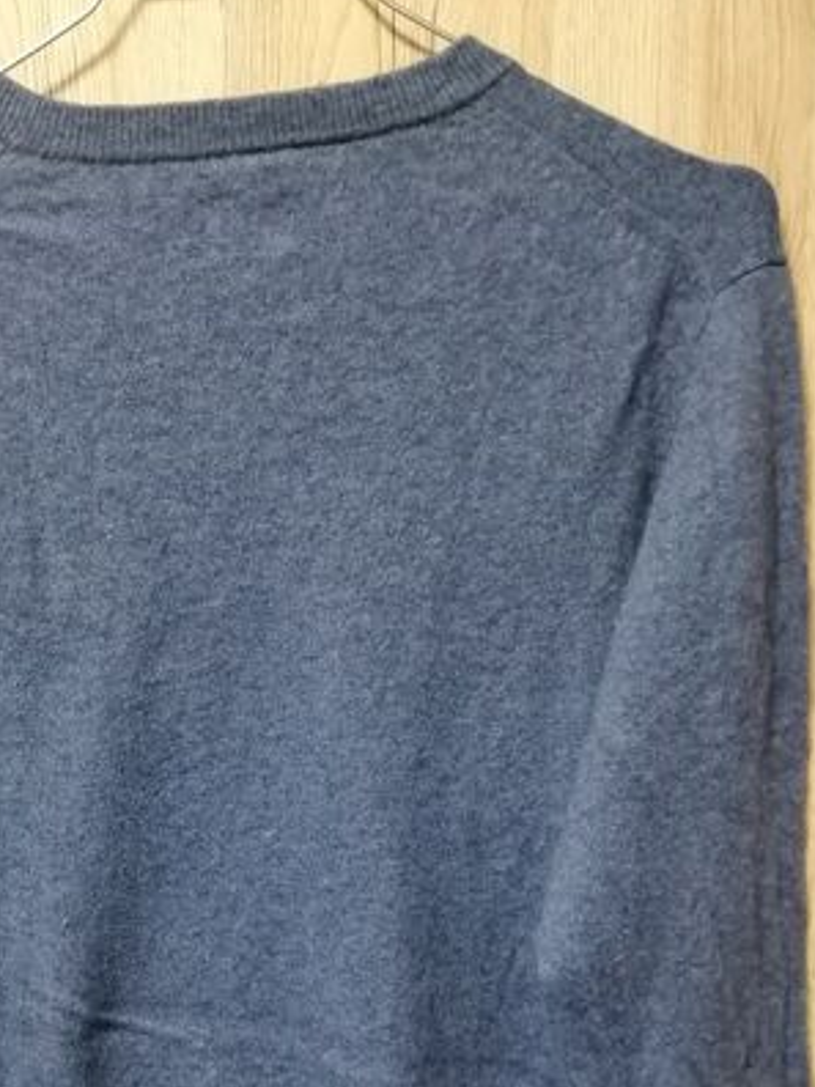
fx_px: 1318
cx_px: 236
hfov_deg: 33.9
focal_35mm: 42
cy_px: 848
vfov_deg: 43.0
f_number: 1.8
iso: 320
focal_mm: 3.6
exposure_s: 1/20
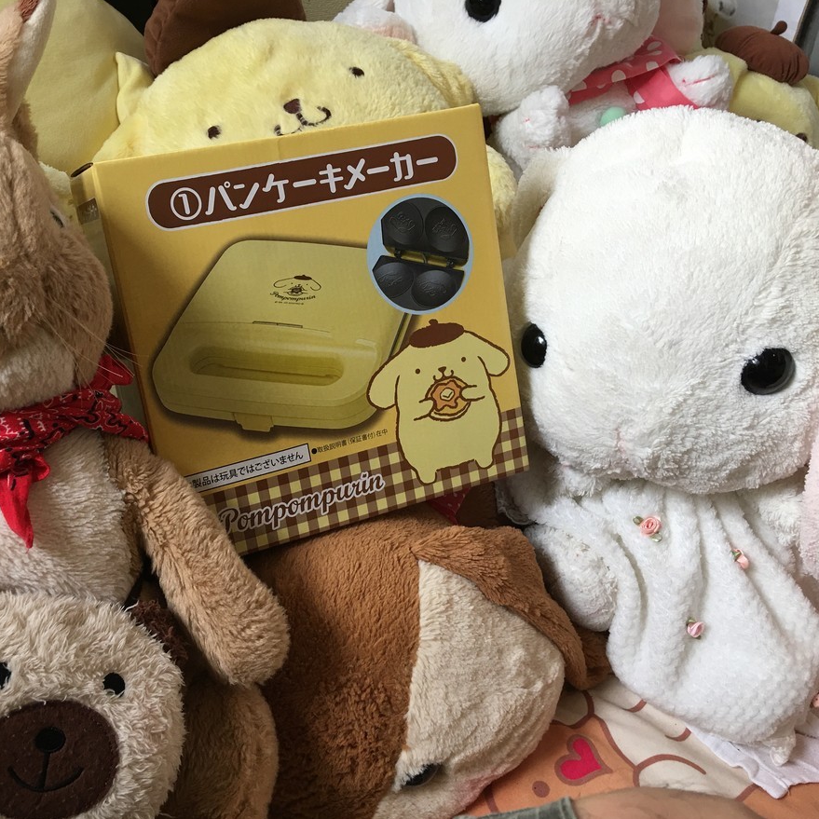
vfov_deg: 47.2
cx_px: 320
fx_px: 937
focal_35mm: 35
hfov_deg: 46.9
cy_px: 416
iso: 25
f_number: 2.2
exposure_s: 1/30
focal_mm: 4.15
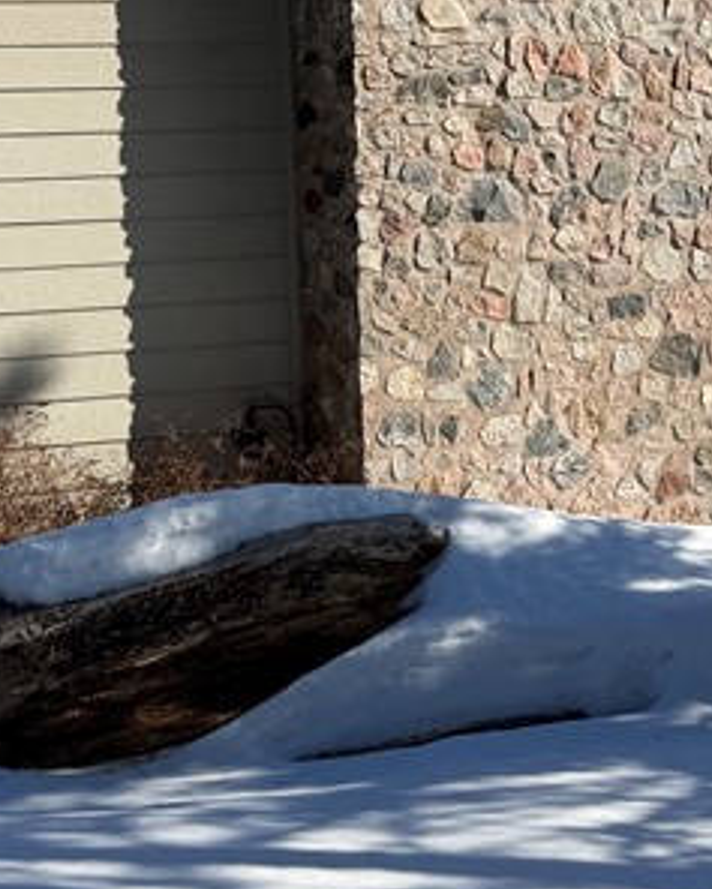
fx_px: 2132
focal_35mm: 81
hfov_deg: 18.8
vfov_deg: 23.0
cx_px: 144
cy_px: 93
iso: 80
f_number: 1.78
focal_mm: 6.76
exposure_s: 1/5319
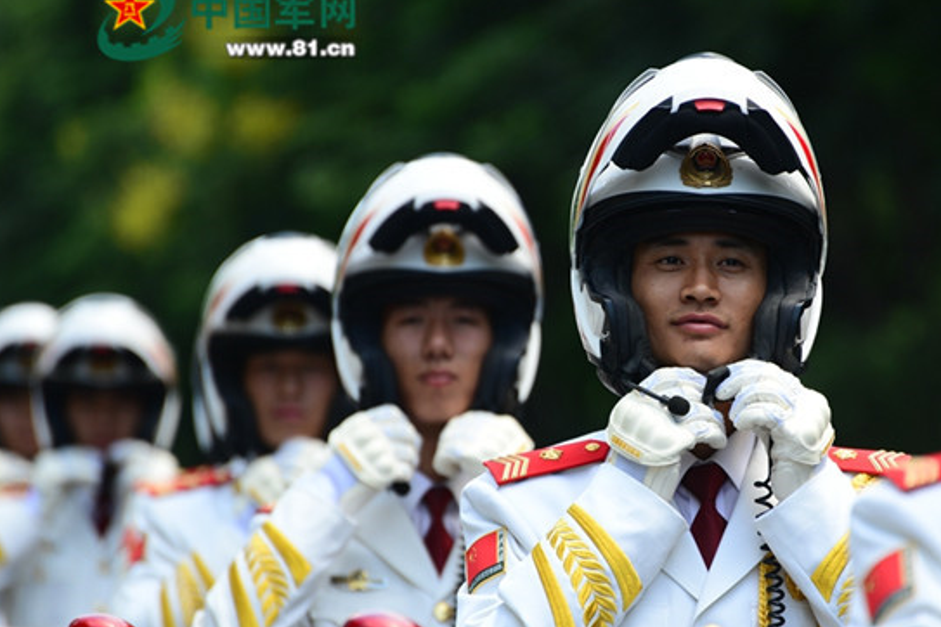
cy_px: 333
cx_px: 650
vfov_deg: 3.5
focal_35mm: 388
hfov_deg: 5.3
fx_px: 10141
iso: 200
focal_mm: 270
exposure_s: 1/250
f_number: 5.6
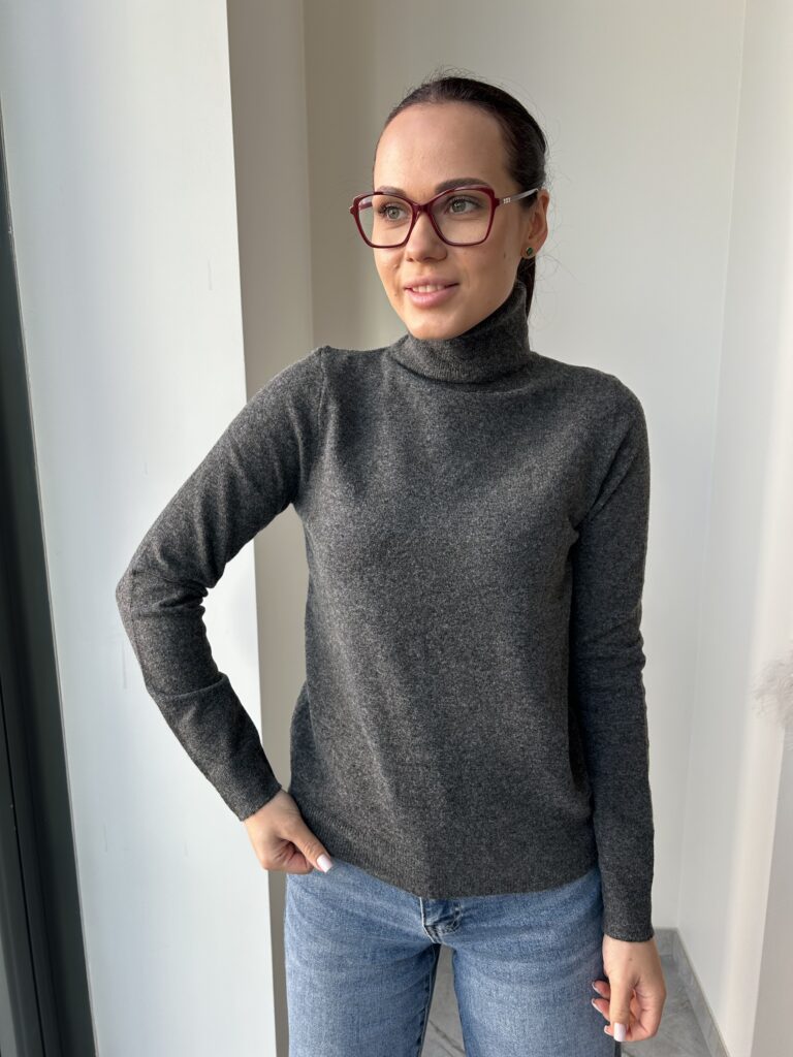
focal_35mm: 26
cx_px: 396
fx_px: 794
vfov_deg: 67.3
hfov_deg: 53.1
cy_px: 528
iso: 32
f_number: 1.5
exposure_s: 1/100
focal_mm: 5.7
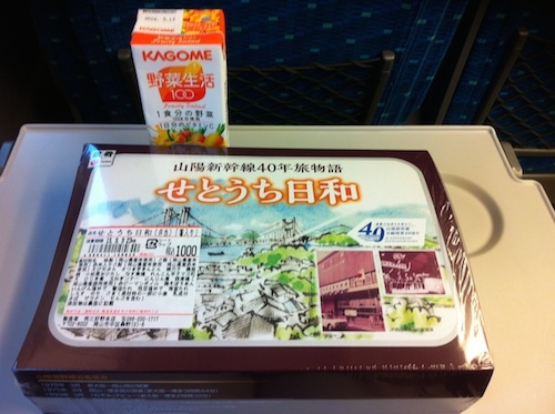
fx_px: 560
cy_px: 207
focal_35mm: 35
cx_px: 278
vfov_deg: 40.6
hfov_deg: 52.7
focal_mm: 3.85
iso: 80
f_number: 2.8
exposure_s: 1/20
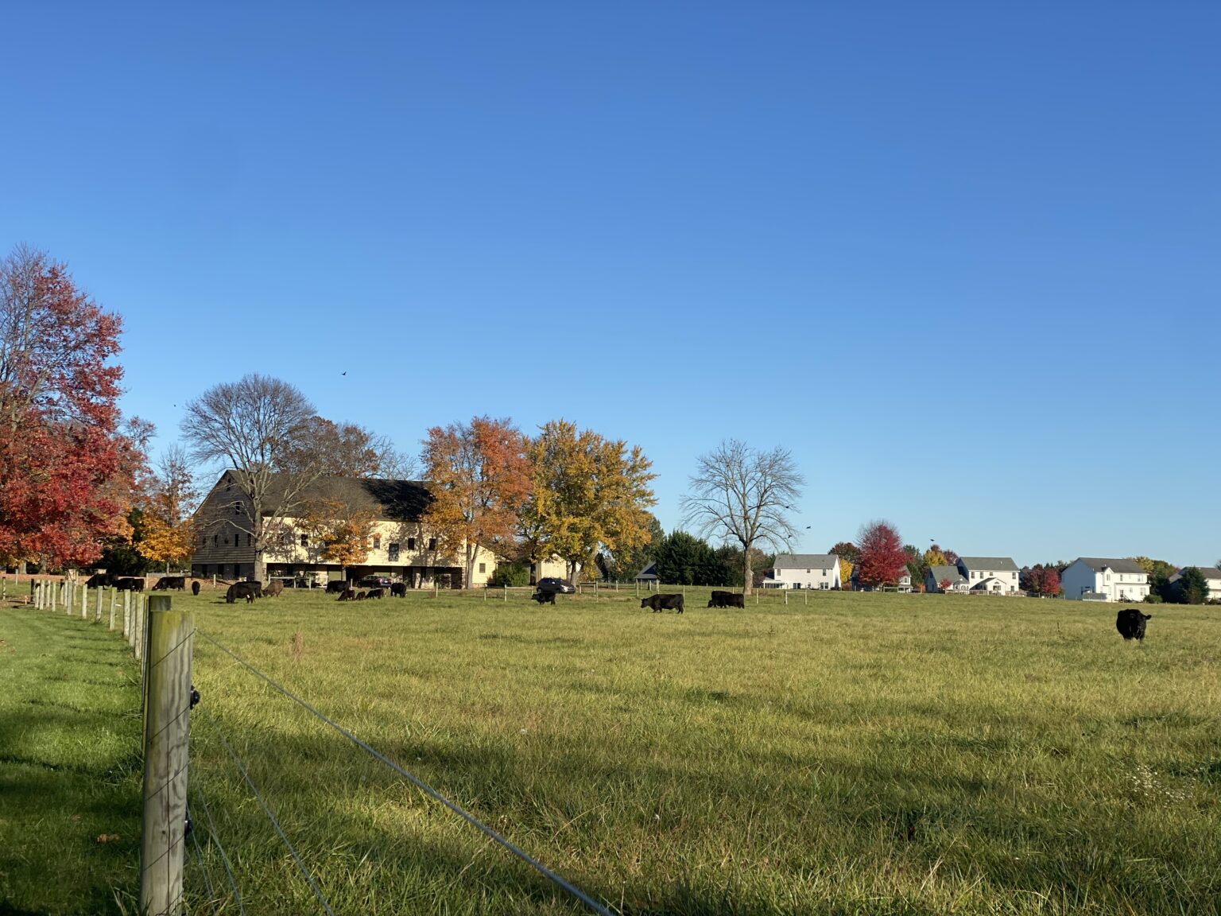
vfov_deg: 28.0
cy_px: 458
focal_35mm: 52
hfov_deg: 36.8
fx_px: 1834
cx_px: 610
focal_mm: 6
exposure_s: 1/1453
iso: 20
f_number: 2
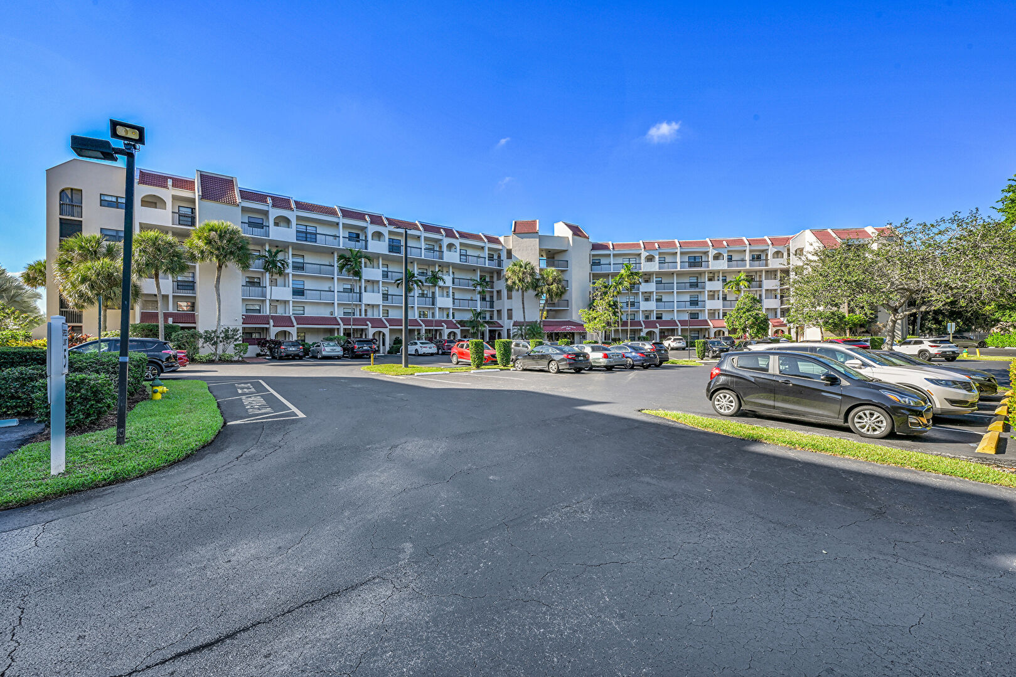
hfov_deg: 104.2
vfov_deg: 81.2
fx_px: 395
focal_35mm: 14
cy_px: 338
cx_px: 508
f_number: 13
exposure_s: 1/25
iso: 100
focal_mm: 14
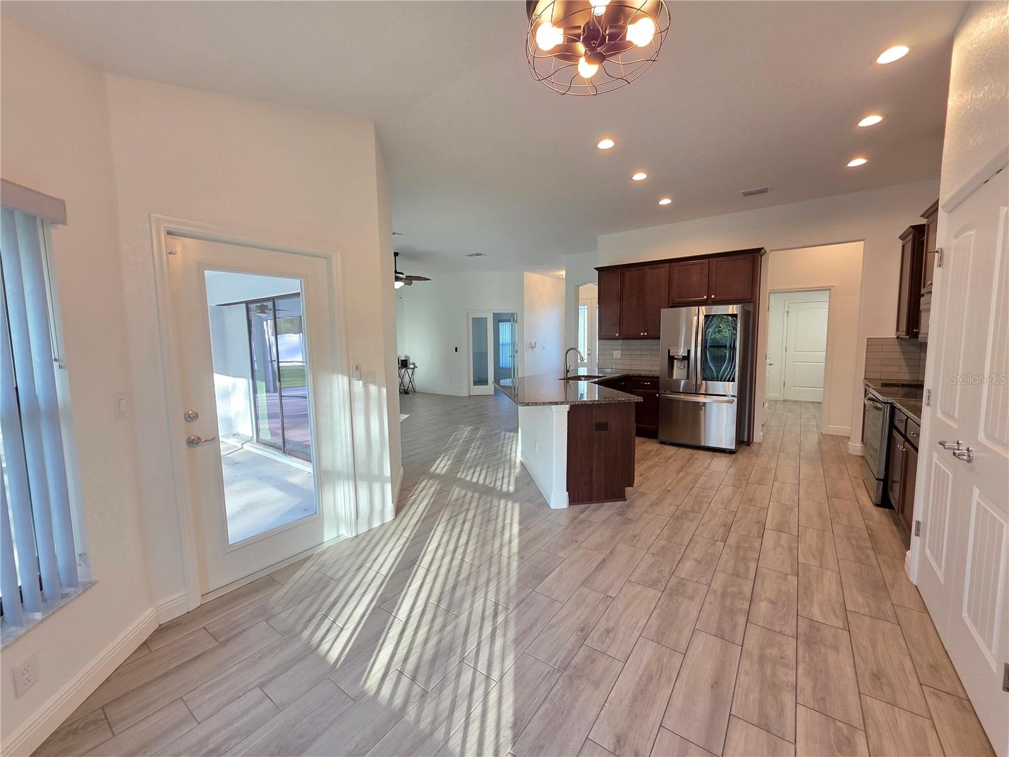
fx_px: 379
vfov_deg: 89.9
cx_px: 504
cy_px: 378
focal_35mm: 13
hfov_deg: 106.2
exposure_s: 1/120
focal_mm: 2.2
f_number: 1.9
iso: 160
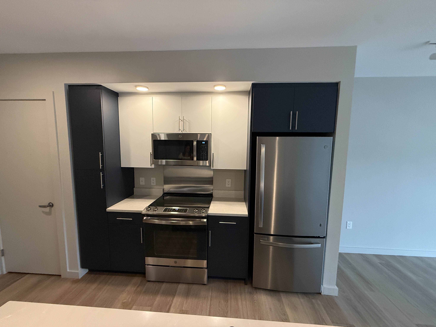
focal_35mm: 14
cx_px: 218
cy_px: 164
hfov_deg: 102.1
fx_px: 176
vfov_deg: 85.7
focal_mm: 2.22
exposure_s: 1/120
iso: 500
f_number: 2.2
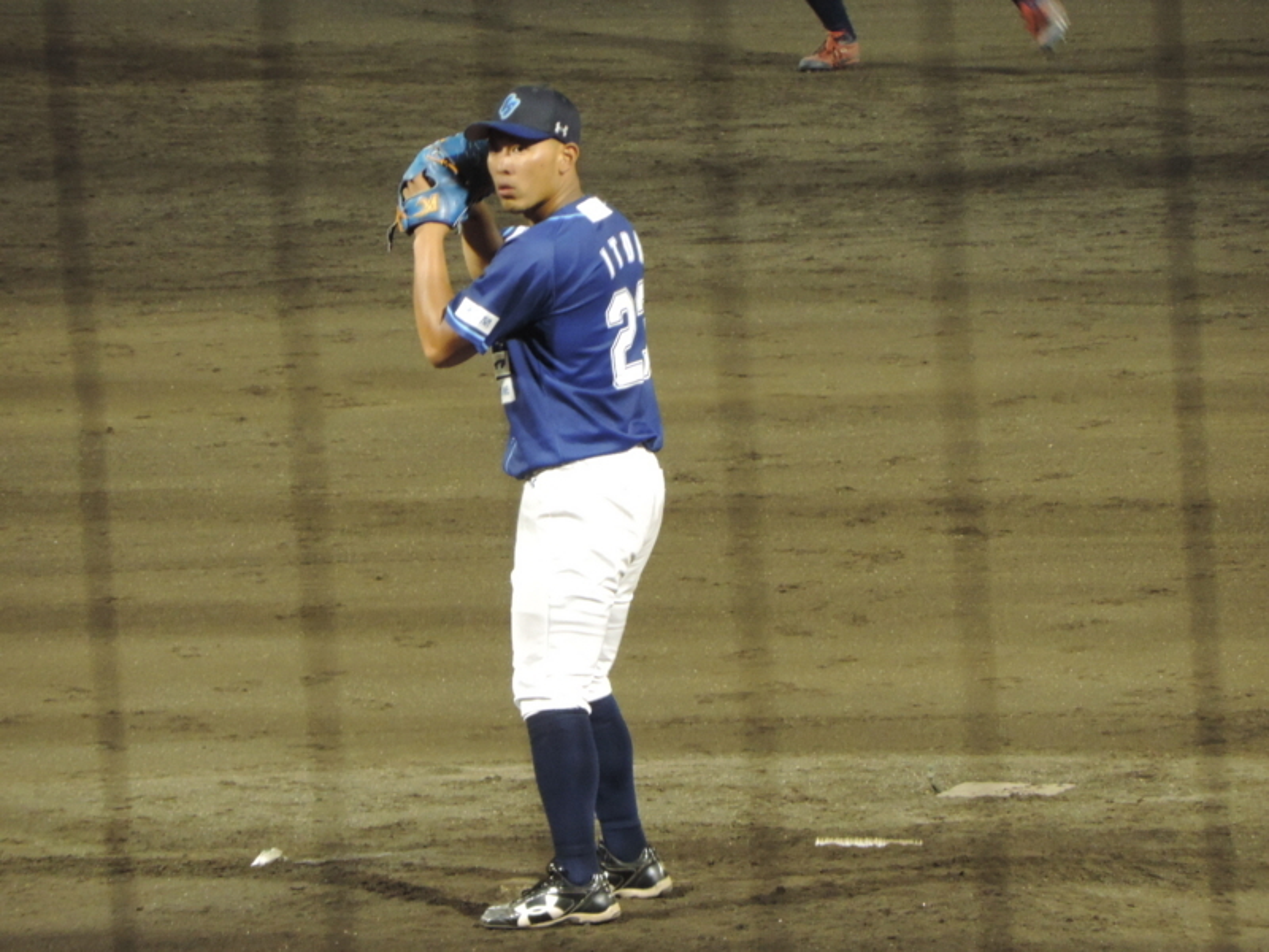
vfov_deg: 2.5
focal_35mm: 600
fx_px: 21996
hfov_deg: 3.3
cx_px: 634
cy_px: 476
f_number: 4.9
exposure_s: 1/50
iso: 800
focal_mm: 107
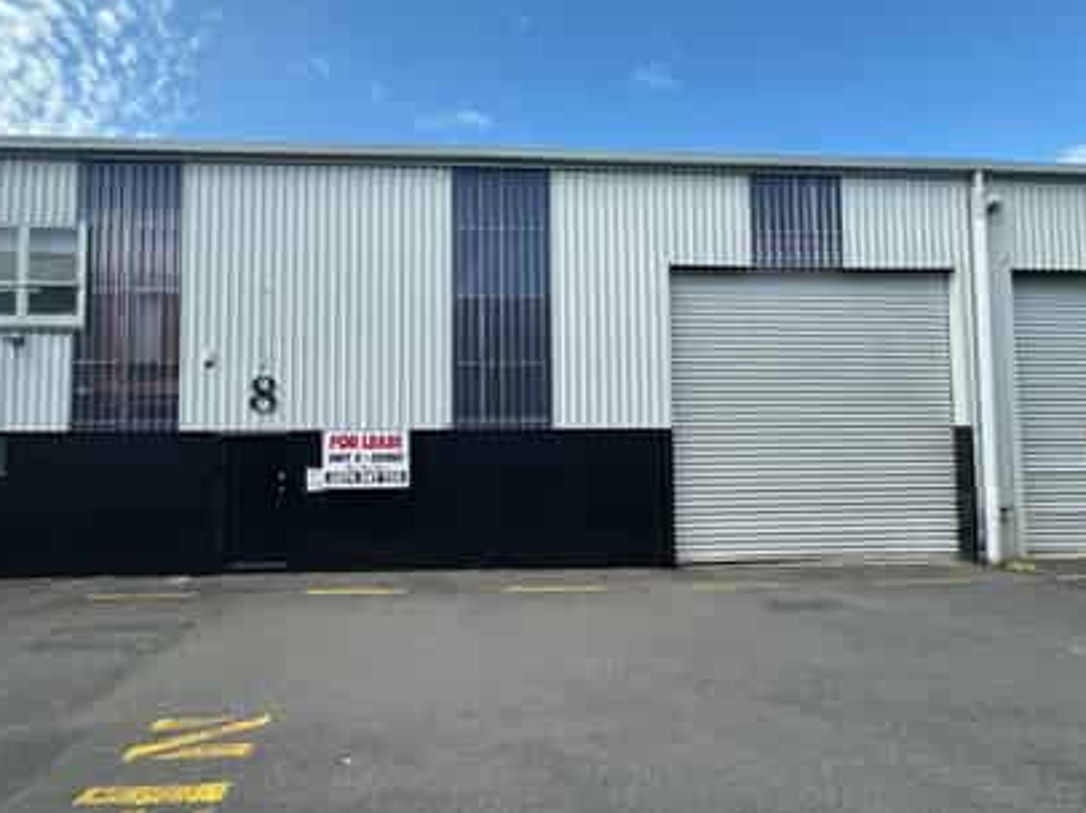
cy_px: 402
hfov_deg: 90.3
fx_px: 533
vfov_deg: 74.7
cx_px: 453
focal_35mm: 17
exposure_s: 1/1072
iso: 40
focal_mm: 2.22
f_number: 2.2
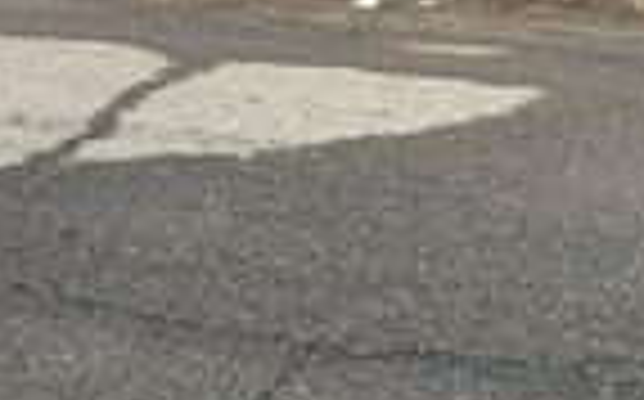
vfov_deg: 12.9
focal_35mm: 89
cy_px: -384
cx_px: 176
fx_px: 1560
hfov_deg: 23.1
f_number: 1.78
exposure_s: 1/121
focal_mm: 6.76
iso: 125
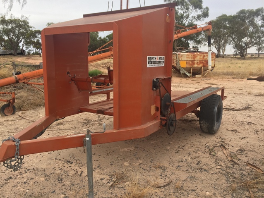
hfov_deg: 59.9
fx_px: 229
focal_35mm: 30
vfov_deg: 46.8
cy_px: 99
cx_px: 133
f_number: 2.2
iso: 32
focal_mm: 4.15
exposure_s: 1/719
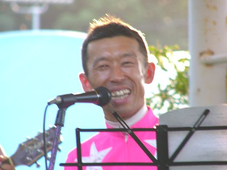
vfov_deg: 2.8
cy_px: 95
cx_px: 132
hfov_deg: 3.8
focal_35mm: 528
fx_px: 3462
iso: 50
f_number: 2.8
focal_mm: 72
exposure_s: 1/50
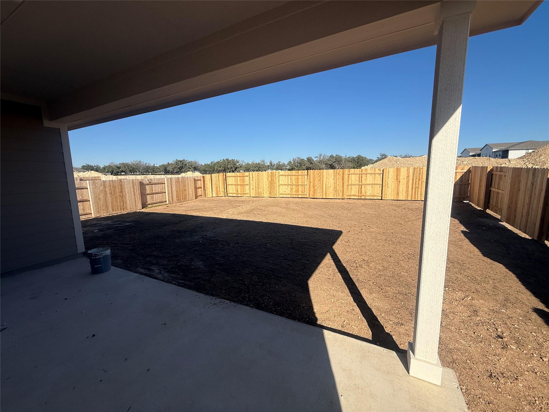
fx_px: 222
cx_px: 274
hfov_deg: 102.1
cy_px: 206
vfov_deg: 85.7
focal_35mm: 14
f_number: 2.2
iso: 50
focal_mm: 2.22
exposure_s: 1/2841
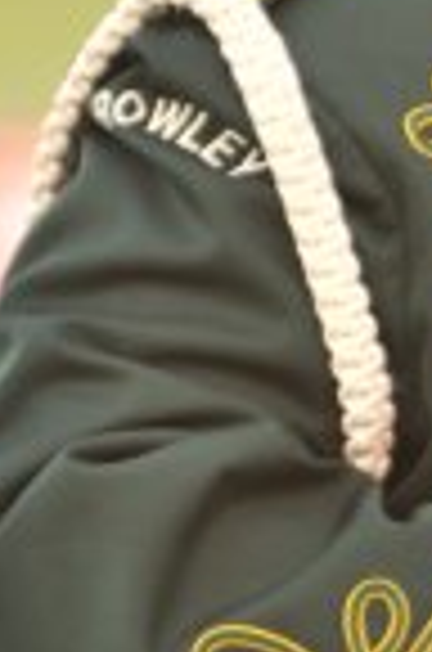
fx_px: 22480
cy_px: 351
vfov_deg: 1.7
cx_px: 605
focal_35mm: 1243
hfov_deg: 1.1
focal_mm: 200
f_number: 2.8
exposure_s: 1/250
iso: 200
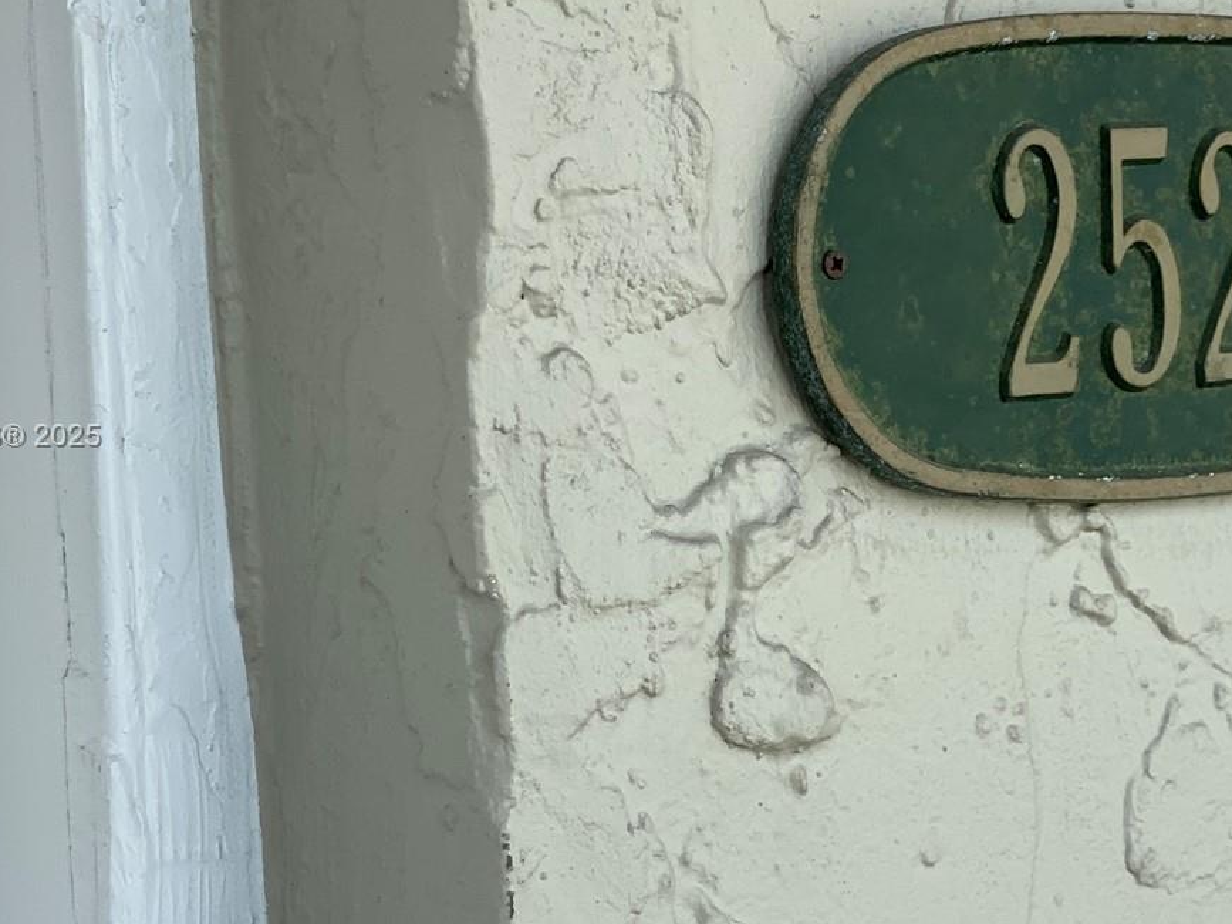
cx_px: 783
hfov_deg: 20.4
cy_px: 438
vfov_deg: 15.4
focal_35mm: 96
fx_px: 3416
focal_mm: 6
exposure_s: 1/639
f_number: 2
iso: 20
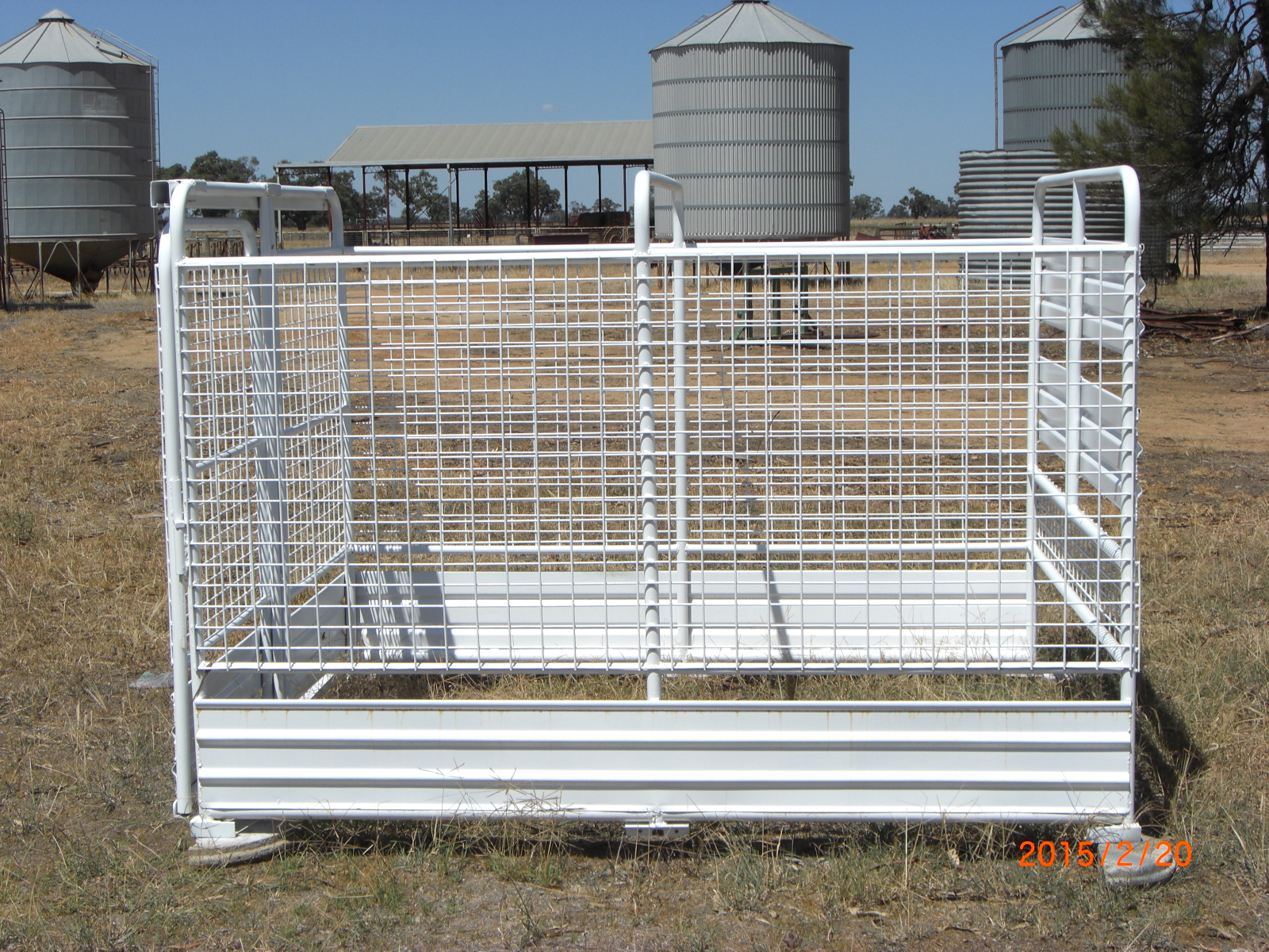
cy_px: 476
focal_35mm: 57
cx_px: 634
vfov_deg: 25.7
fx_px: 2090
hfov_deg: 33.8
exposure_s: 1/250
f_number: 10
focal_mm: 11.8
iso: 80
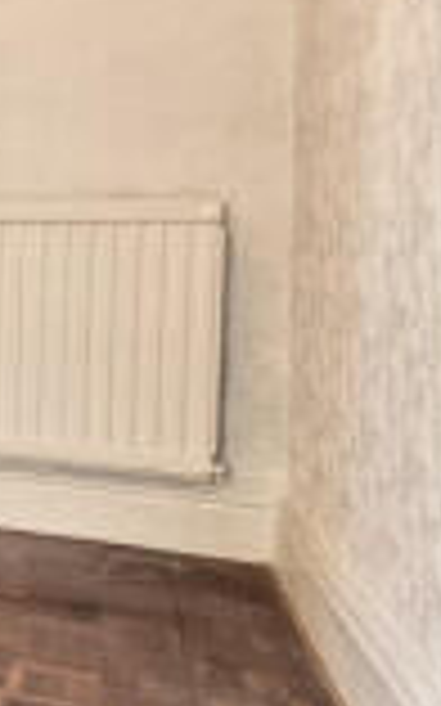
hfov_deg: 12.7
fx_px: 1059
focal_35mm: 55
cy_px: 268
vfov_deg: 36.7
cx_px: -776
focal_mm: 2.22
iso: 80
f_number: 2.2
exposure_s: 1/100
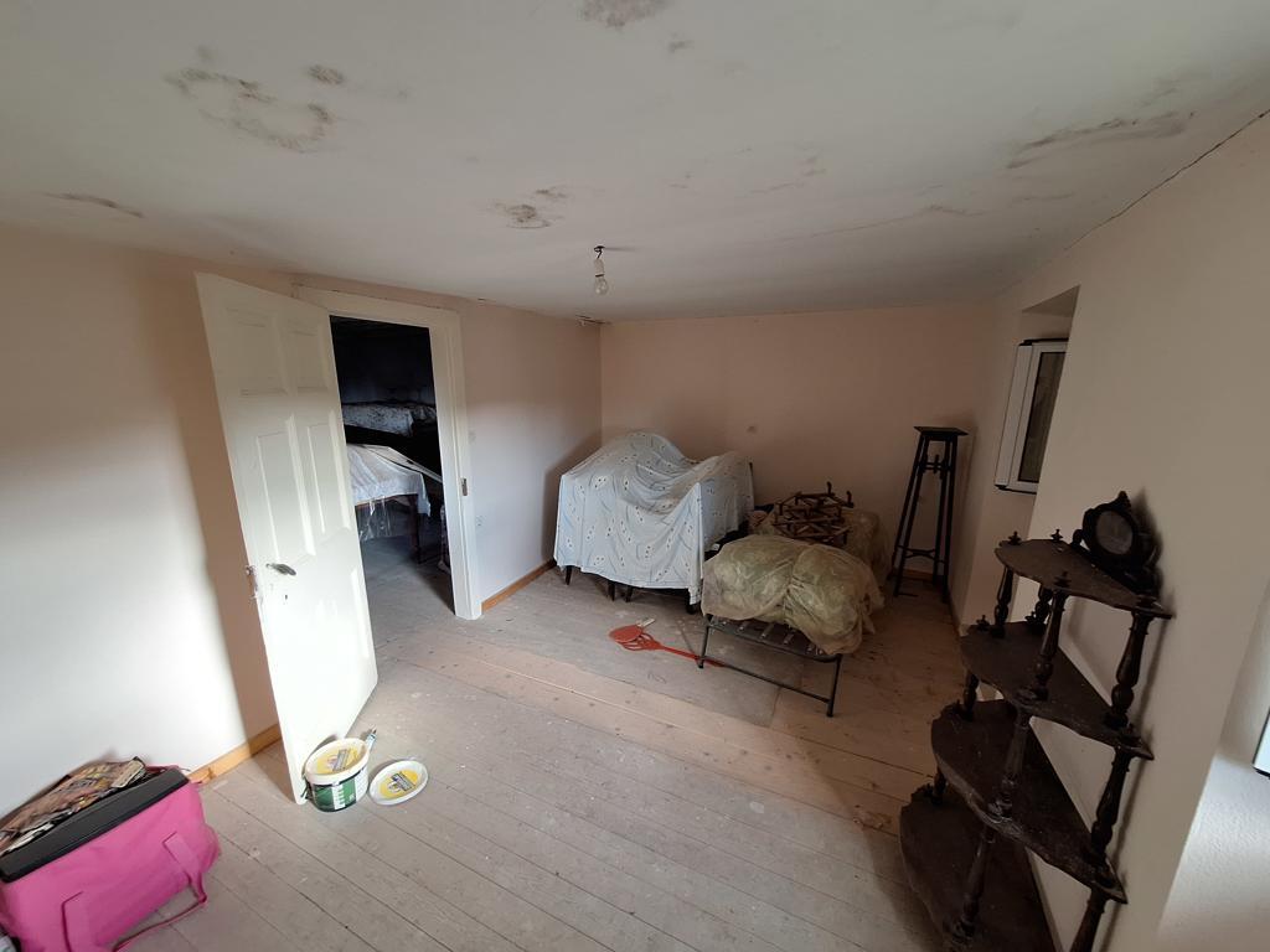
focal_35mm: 13
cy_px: 476
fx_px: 477
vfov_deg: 89.9
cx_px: 635
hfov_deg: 106.2
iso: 100
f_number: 2.2
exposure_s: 1/50
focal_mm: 1.74
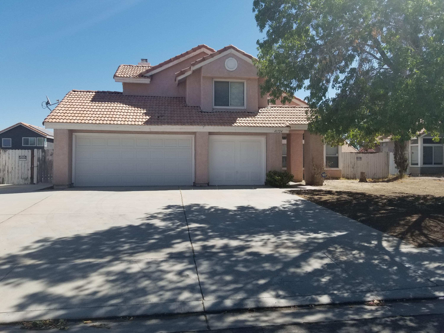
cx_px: 222
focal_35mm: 26
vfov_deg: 53.1
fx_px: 333
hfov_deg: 67.3
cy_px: 166
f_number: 1.7
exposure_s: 1/2640
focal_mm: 4.25
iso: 50
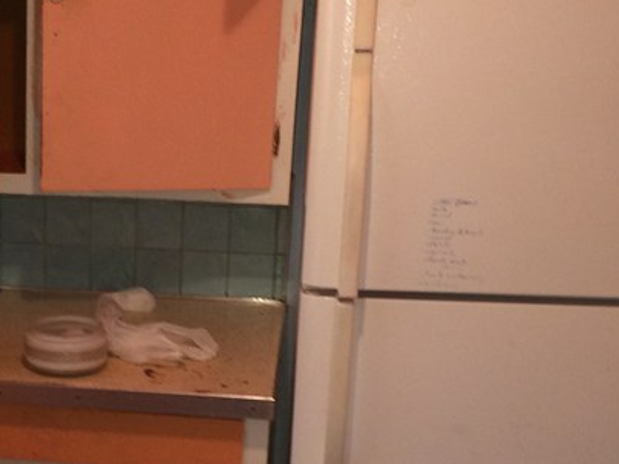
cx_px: 87
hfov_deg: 25.0
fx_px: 1359
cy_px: 340
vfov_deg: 19.3
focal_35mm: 76
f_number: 2.2
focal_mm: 4.12
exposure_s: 1/30
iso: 125
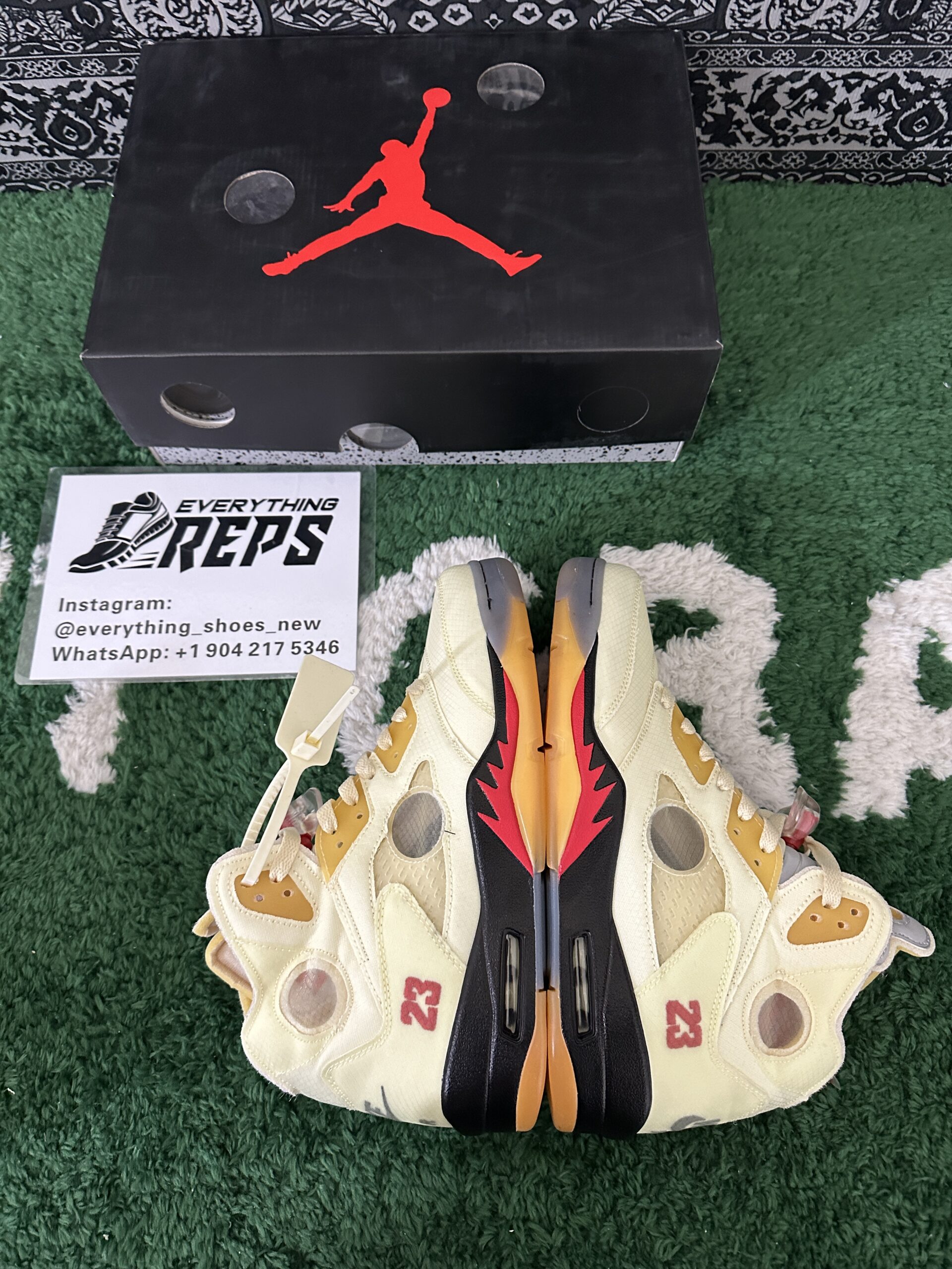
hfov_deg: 56.8
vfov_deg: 71.6
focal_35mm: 24
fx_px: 880
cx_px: 476
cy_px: 634
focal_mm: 6.86
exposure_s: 1/50
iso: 500
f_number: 1.78
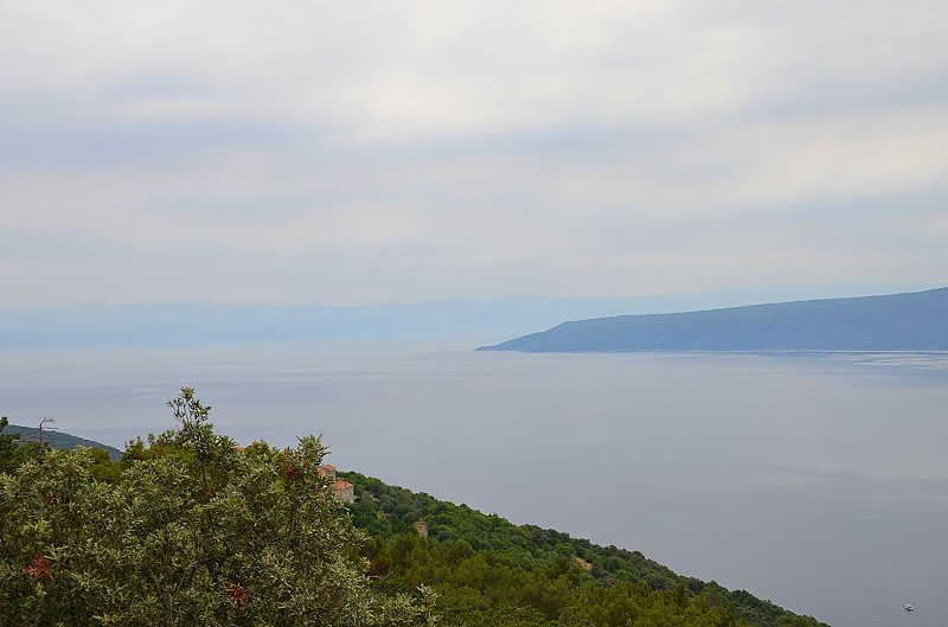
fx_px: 1340
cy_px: 314
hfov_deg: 39.0
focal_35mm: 51
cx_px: 474
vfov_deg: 26.3
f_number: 8
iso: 100
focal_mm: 34
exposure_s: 1/250
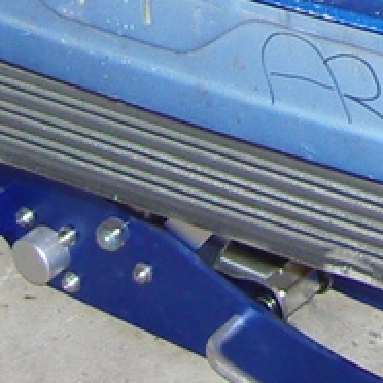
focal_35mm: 207
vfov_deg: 7.9
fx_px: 2591
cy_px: -498
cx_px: 577
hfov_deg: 8.3
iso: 160
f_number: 2.8
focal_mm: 7.3
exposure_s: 1/40
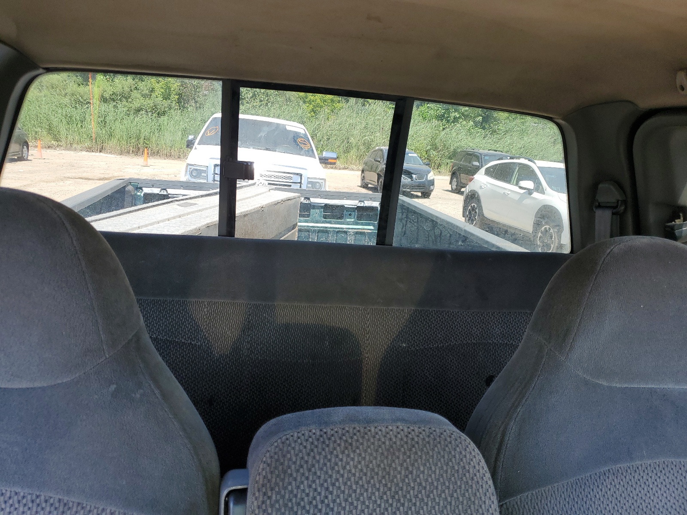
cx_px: 344
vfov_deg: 53.1
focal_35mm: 26
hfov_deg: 67.3
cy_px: 258
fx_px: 516
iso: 50
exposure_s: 1/238
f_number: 1.5
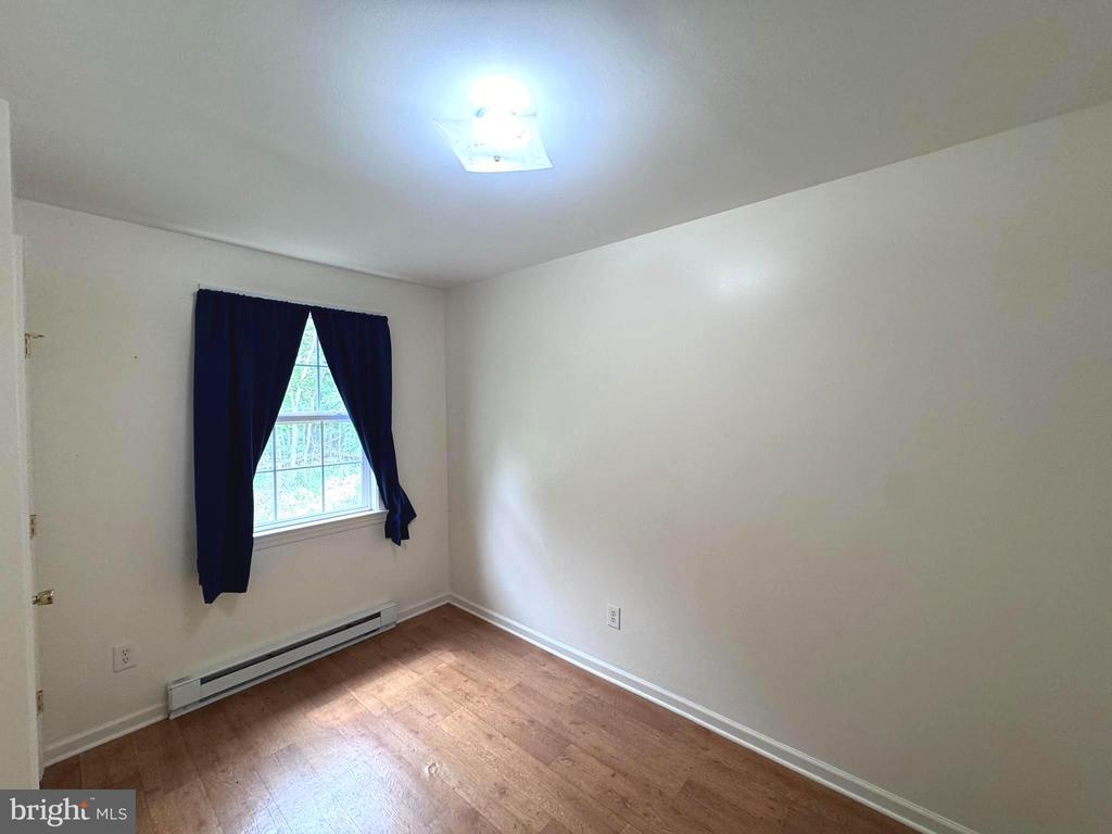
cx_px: 556
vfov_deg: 85.7
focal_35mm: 14
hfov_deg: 102.1
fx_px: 450
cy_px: 417
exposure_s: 1/120
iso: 160
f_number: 2.2
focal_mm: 2.22
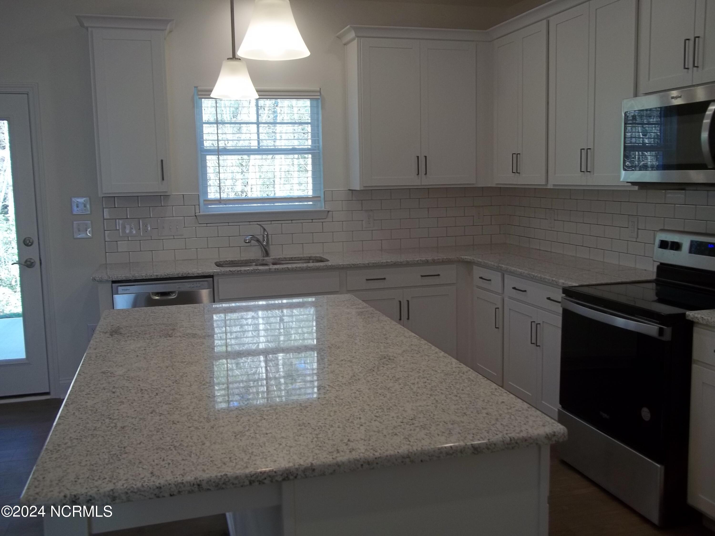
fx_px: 661
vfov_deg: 44.2
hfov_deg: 56.8
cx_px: 358
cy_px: 268
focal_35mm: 32
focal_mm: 5.7
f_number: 2.9
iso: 64
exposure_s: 1/60
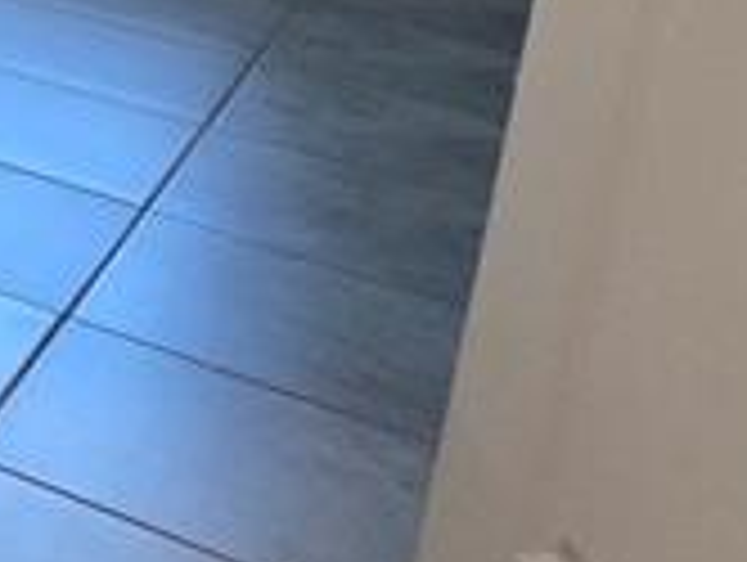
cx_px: -1422
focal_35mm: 80
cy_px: -418
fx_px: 1729
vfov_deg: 16.0
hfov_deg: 12.0
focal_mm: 2.2
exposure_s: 1/60
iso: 100
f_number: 2.2
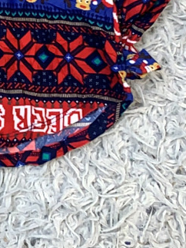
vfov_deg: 21.2
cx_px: -54
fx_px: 624
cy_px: -38
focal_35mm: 87
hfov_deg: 16.1
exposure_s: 1/100
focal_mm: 4.25
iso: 80
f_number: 1.8
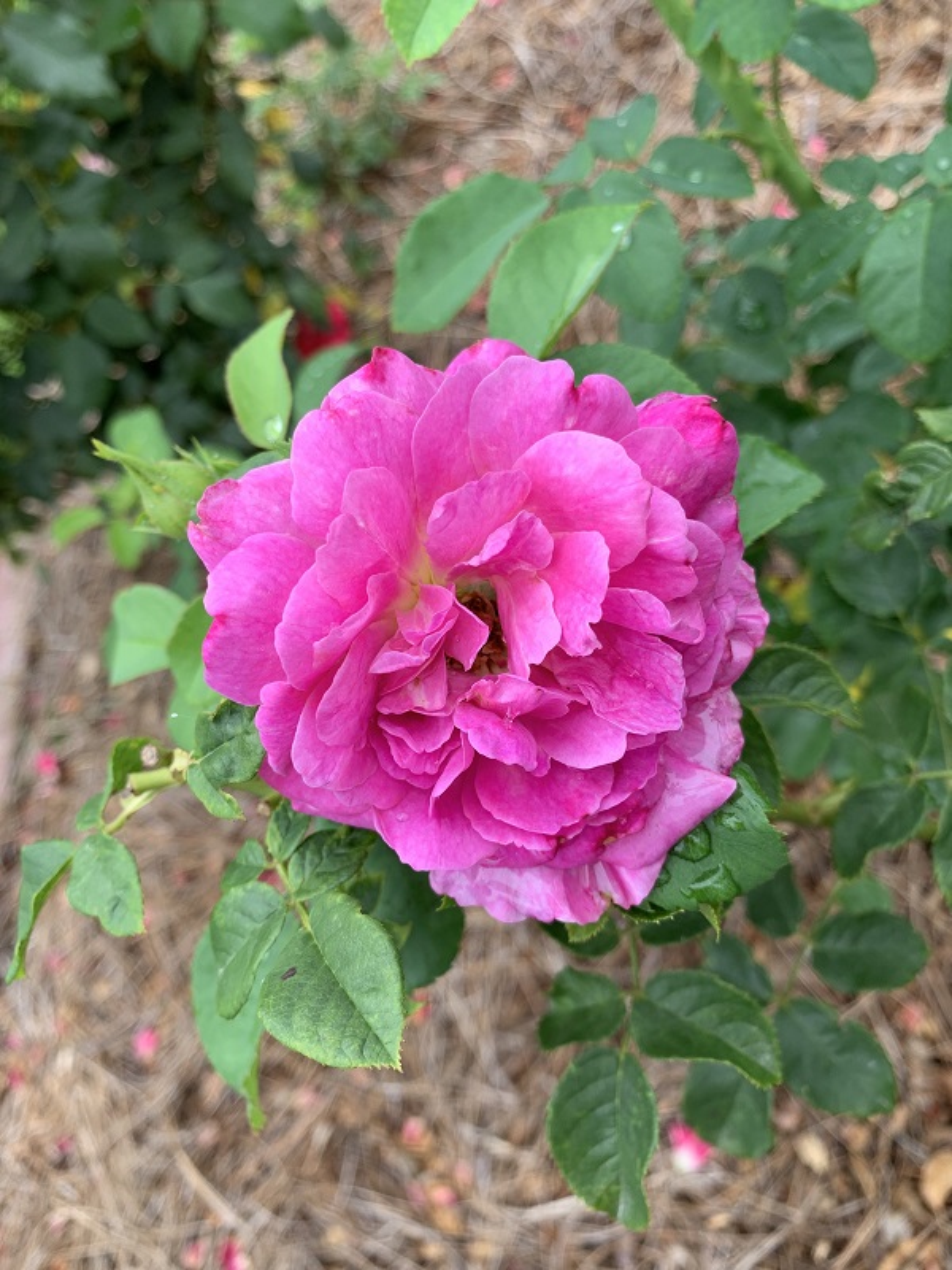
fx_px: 953
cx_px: 476
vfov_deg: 67.3
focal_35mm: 26
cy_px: 635
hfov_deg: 53.1
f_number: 1.8
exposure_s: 1/229
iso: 25
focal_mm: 4.25
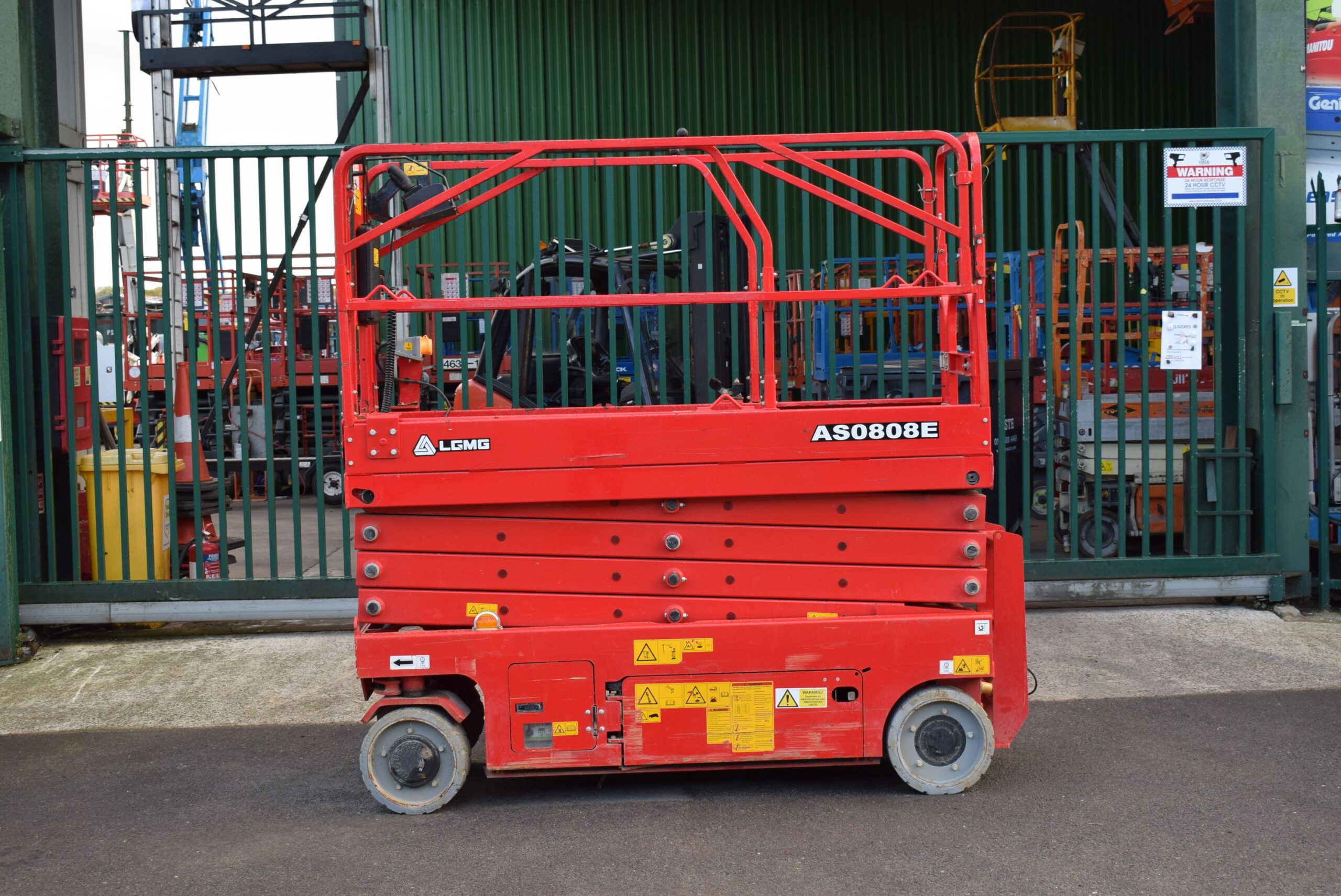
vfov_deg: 26.5
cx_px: 670
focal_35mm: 51
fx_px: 1901
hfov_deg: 38.9
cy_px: 448
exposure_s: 1/160
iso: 400
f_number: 6.3
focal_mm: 34
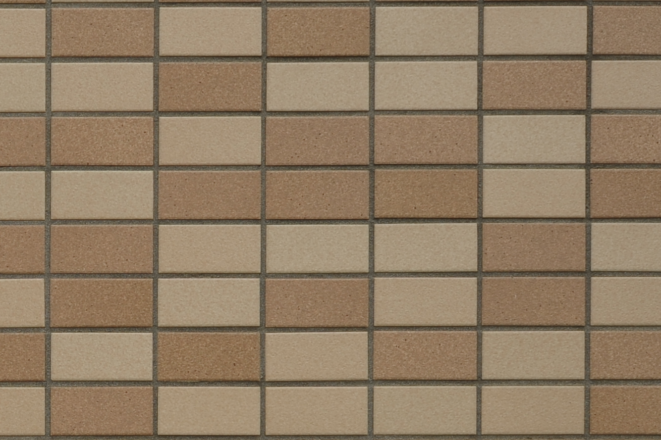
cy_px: 580
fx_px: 1431
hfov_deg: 23.8
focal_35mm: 78
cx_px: -128
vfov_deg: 16.5
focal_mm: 24
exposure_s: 1/60
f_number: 11
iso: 200
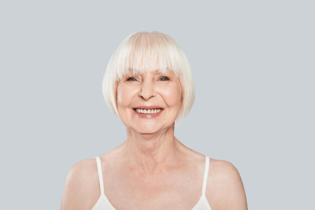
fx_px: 613
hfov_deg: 28.8
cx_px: 158
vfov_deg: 19.5
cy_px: 105
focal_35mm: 70
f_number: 7.1
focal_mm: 70
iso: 160
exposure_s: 1/160
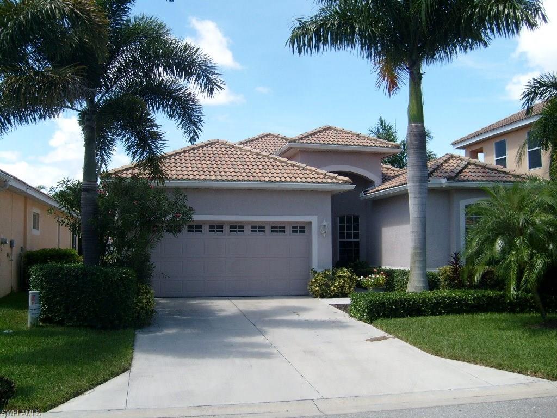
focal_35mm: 35
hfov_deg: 52.6
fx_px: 563
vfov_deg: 40.7
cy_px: 209
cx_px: 278
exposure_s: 1/180
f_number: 7.1
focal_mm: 5.8
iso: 80
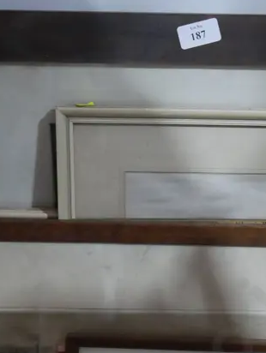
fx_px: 1575
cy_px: 376
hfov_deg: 9.6
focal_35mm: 154
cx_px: 210
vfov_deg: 12.6
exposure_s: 1/80
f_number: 5.4
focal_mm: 31
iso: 2500
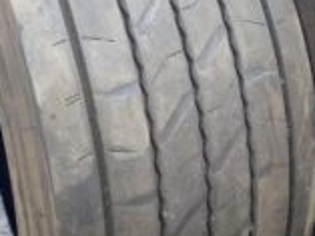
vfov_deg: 20.7
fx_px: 647
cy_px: 129
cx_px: 263
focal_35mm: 71
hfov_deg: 26.7
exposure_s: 1/436
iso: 32
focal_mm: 4.25
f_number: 1.8
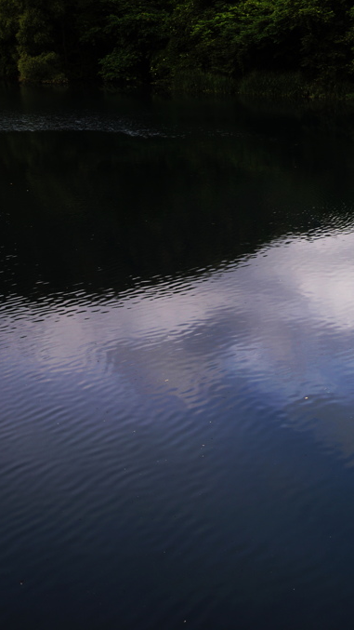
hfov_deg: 20.0
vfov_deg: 36.6
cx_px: 406
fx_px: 951
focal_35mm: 57
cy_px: 315
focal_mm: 24
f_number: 1.8
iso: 100
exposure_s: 1/2000
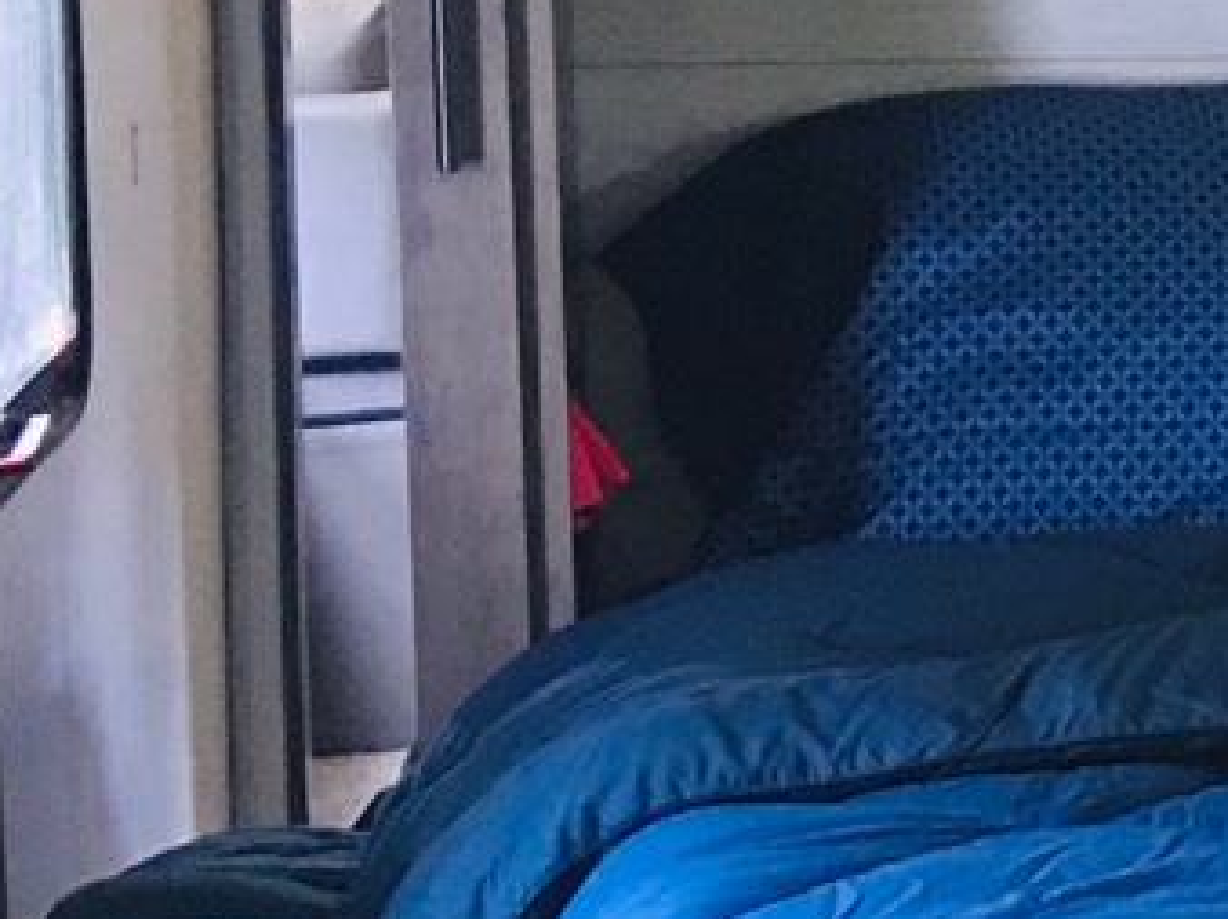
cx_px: 3510
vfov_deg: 8.6
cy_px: 578
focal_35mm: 173
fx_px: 6133
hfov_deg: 9.4
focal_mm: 4.15
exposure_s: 1/15
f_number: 2.2
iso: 50
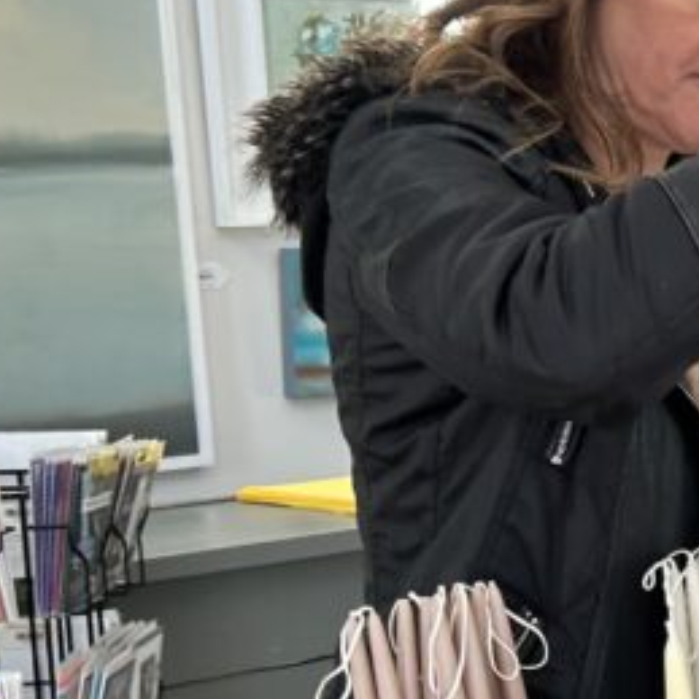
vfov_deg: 19.0
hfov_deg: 17.3
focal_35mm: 91
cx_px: 1042
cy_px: 529
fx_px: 2079
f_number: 1.5
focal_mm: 5.7
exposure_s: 1/121
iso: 50
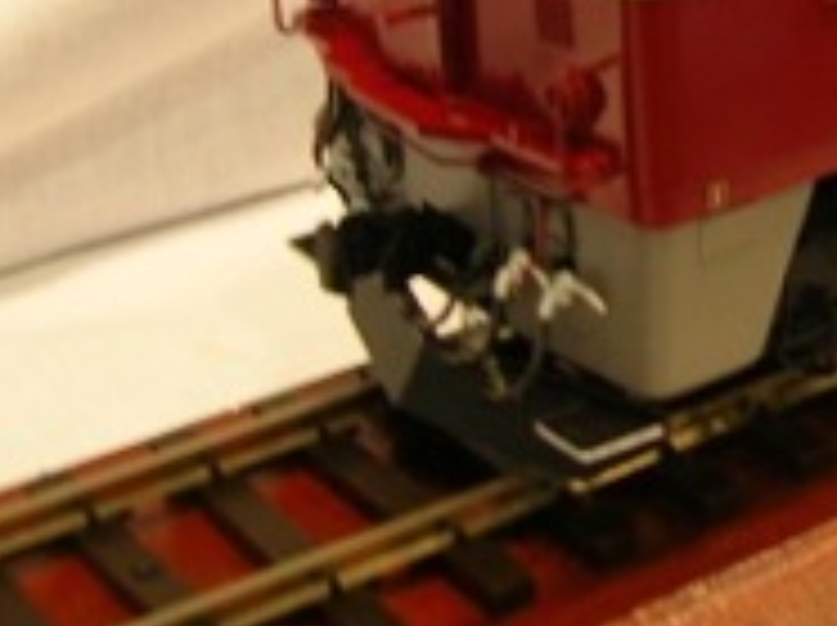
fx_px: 2270
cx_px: 1098
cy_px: -36
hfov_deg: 19.3
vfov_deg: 15.3
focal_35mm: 94
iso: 50
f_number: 2.8
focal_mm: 5.8
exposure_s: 1/7.3
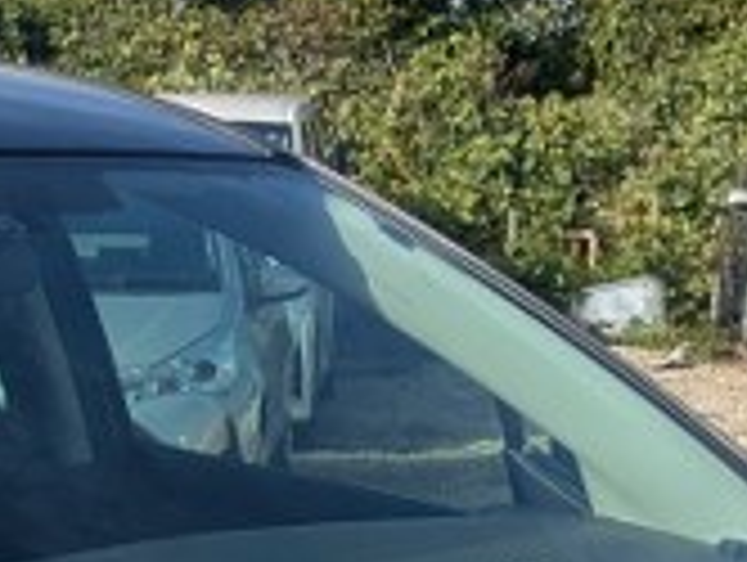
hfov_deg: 16.3
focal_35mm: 120
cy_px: 1066
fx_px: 2593
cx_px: 173
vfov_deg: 11.4
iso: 48
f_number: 1.89
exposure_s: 1/3086
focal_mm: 5.43
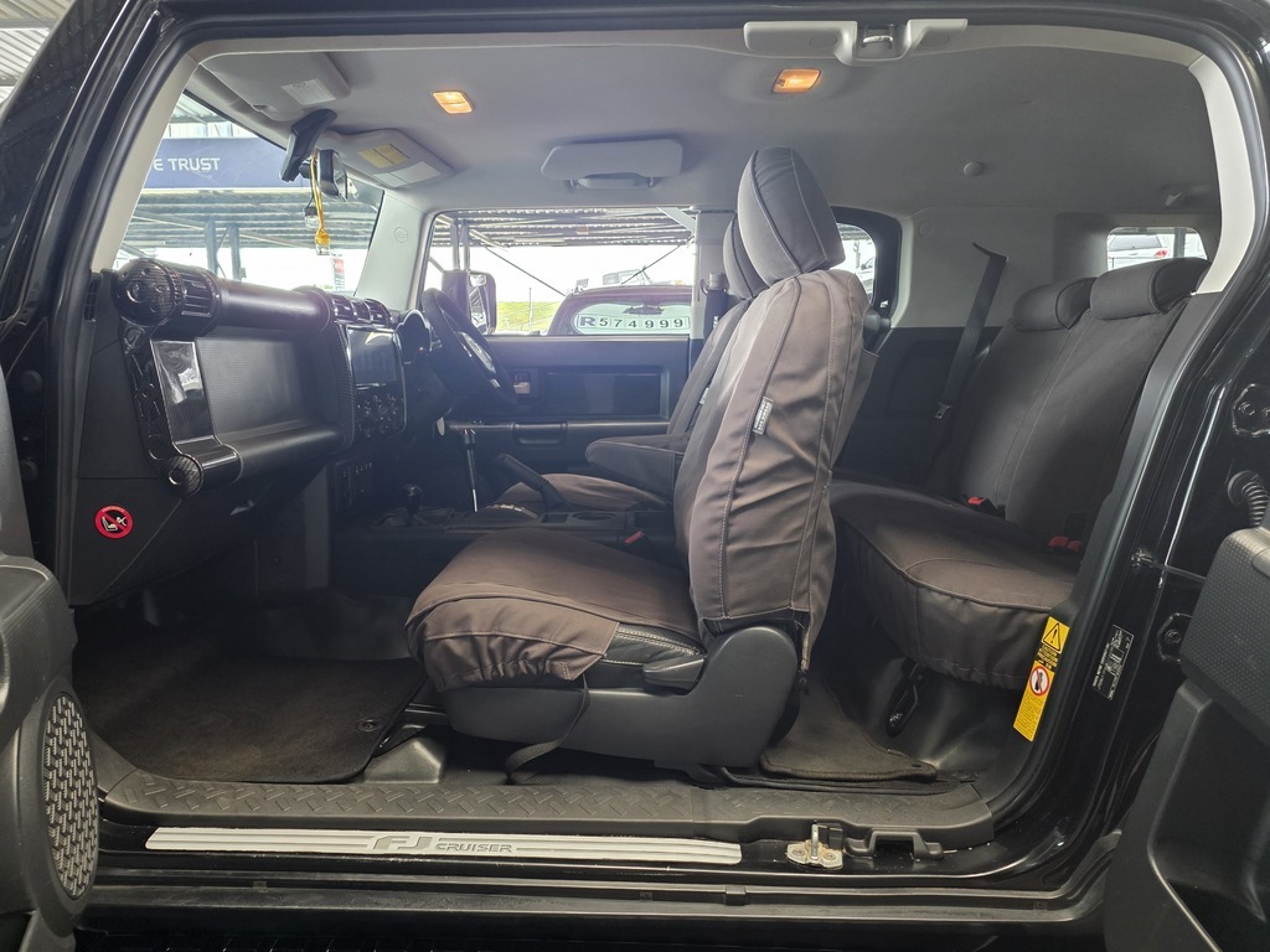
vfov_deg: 58.9
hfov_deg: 73.9
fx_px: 844
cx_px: 635
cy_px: 476
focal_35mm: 23
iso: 500
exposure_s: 1/100
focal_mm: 6.25
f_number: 1.7
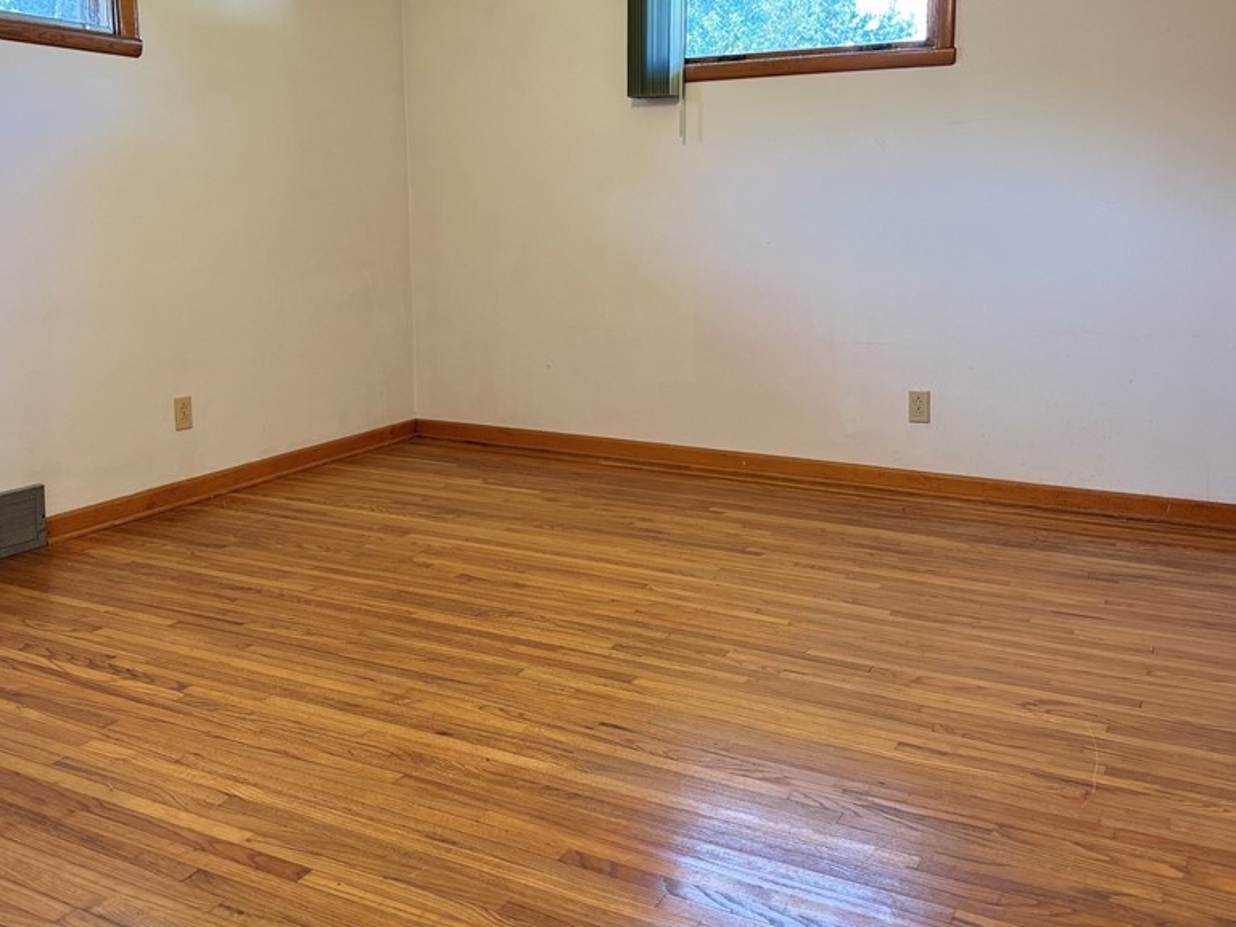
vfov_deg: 43.8
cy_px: 354
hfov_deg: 56.8
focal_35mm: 32
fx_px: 1143
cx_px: 594
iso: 200
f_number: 1.78
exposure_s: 1/120
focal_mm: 6.76
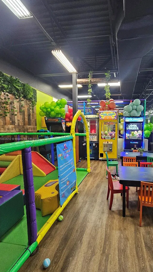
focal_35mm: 15
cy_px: 139
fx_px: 108
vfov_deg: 103.0
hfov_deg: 68.3
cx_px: 104
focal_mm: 2.2
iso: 400
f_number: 2.2
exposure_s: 1/60
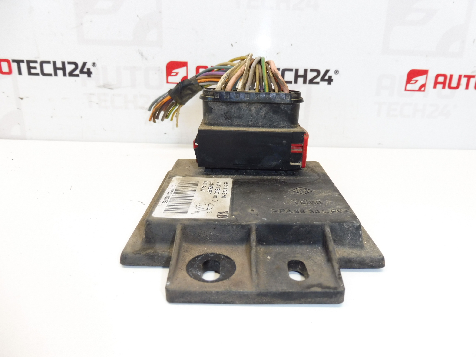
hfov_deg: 71.6
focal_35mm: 24
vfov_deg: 56.8
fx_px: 330
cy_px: 178
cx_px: 238
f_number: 3.5
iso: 200
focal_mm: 4.3
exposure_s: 1/60
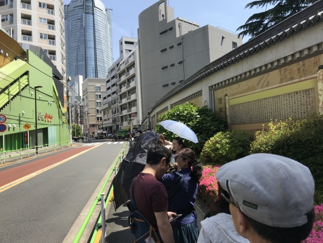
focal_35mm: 28
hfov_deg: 63.4
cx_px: 162
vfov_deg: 49.7
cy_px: 122
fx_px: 261
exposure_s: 1/1408
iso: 20
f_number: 1.8
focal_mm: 3.99
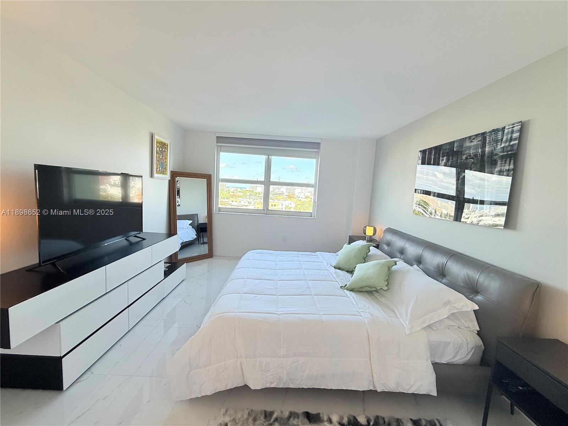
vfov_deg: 85.7
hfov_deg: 102.1
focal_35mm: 14
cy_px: 213
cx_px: 284
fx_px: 230
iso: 64
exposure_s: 1/152
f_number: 2.2
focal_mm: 2.22
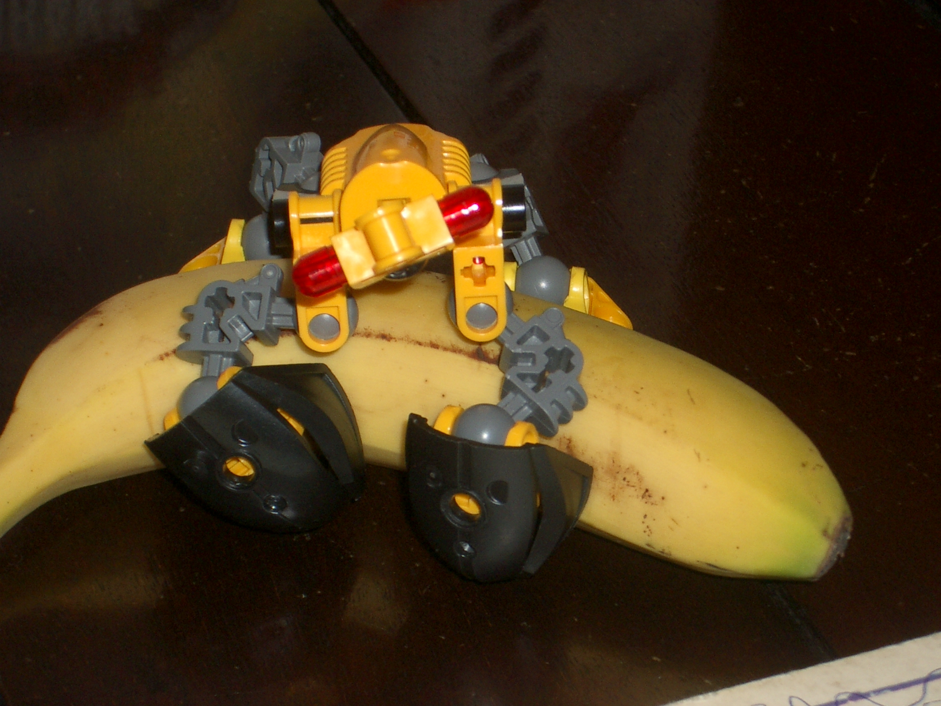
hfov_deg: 18.7
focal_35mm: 105
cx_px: 470
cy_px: 353
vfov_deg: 14.1
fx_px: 2854
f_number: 4.8
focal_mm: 17.4
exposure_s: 1/40
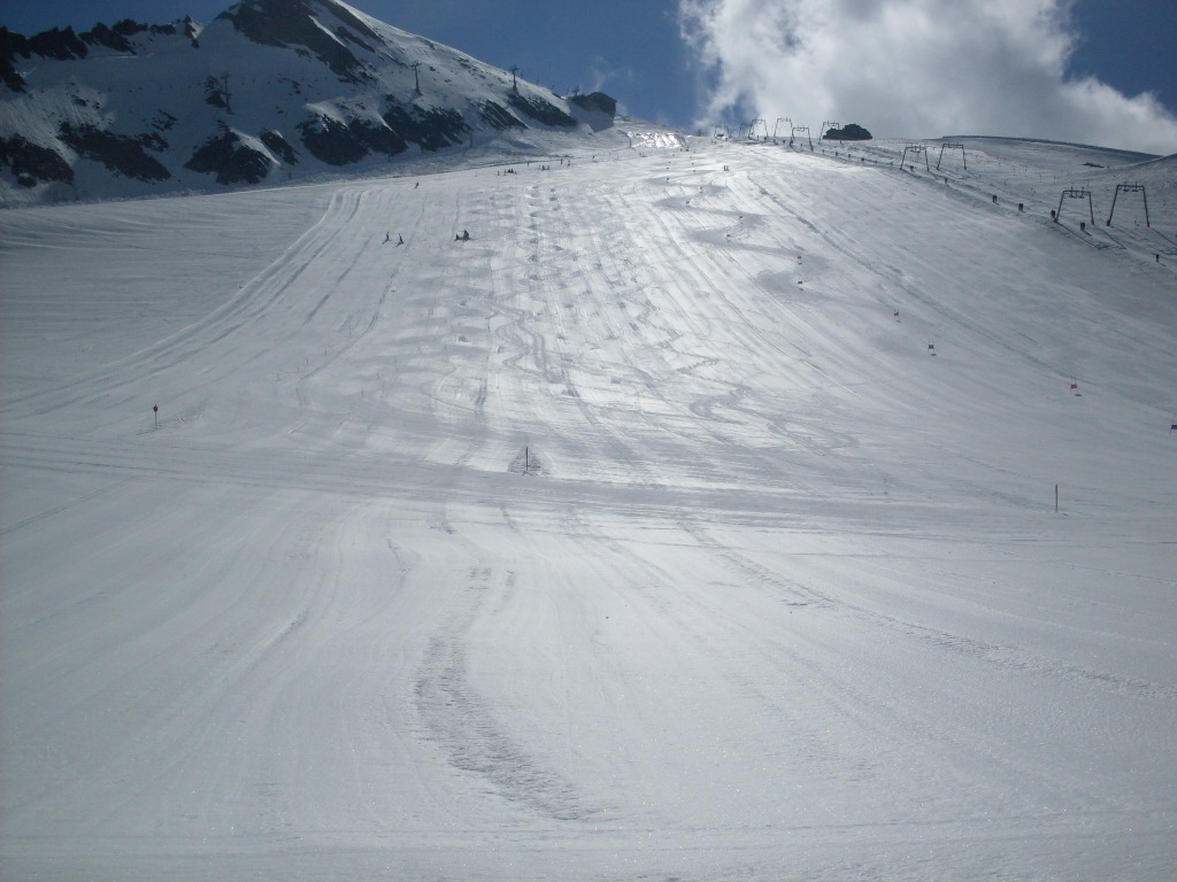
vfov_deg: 37.7
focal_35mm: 38
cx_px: 588
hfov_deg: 49.0
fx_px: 1292
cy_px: 441
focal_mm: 6.3
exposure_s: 1/1500
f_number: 8.4
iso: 80
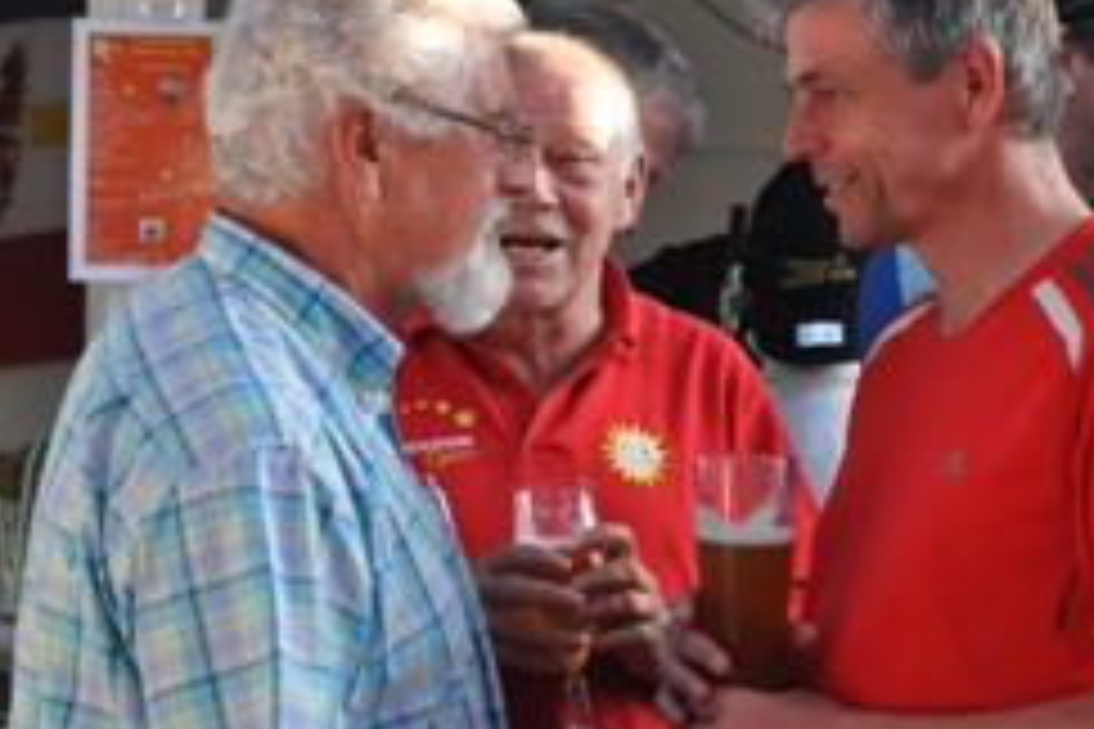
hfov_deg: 14.8
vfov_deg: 9.9
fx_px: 4193
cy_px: 292
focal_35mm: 138
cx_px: 356
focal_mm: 50
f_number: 5
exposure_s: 1/500
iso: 800
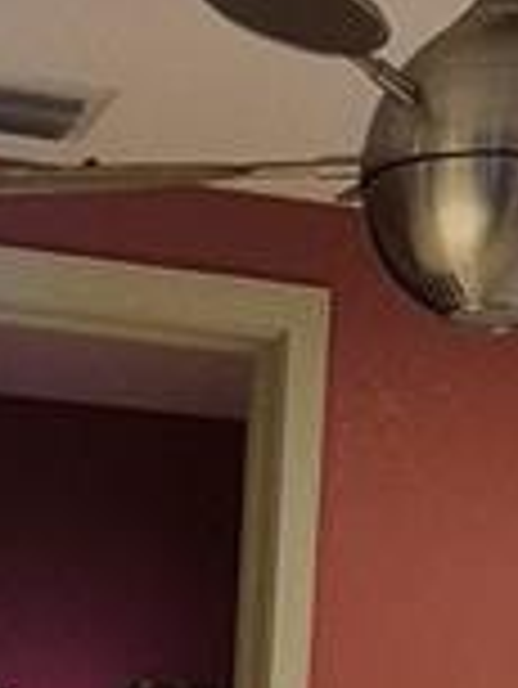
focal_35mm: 102
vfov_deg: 15.5
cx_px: 99
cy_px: 1358
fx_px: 2032
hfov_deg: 14.4
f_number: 2.2
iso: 160
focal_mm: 1.74
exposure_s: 1/60
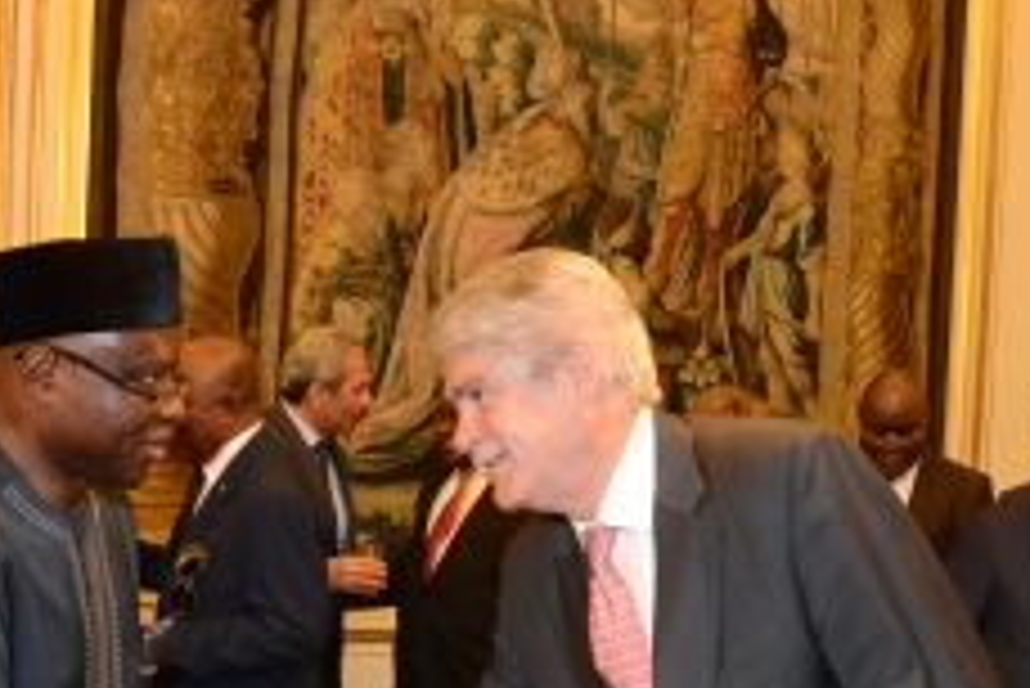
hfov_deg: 41.9
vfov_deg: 28.0
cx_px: 555
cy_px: 564
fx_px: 1346
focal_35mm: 47
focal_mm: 28
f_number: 11
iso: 6400
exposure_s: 1/60
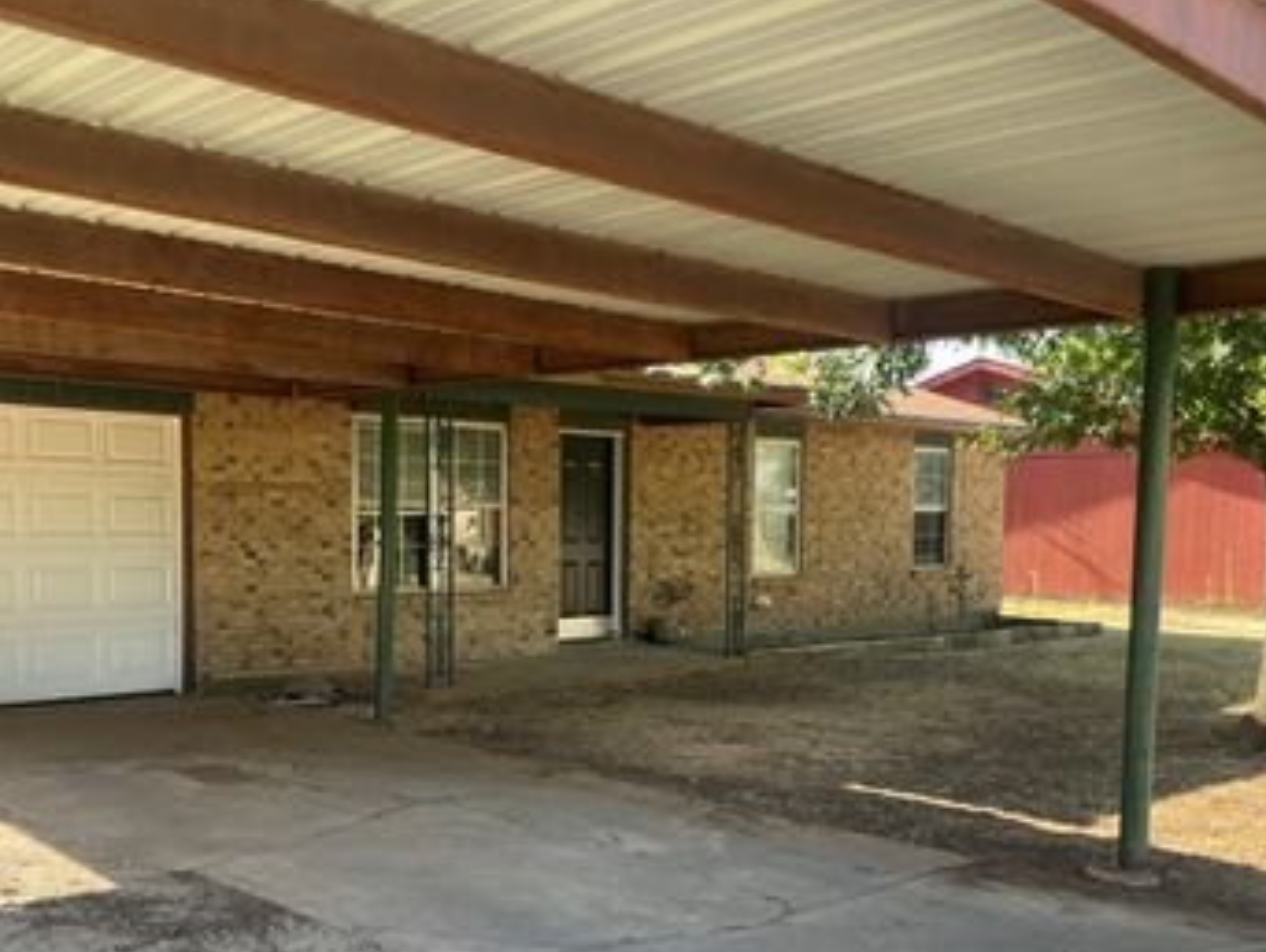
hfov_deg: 48.3
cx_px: 448
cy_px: 613
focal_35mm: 38
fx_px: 1391
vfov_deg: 37.5
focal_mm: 4.2
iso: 32
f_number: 1.6
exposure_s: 1/218
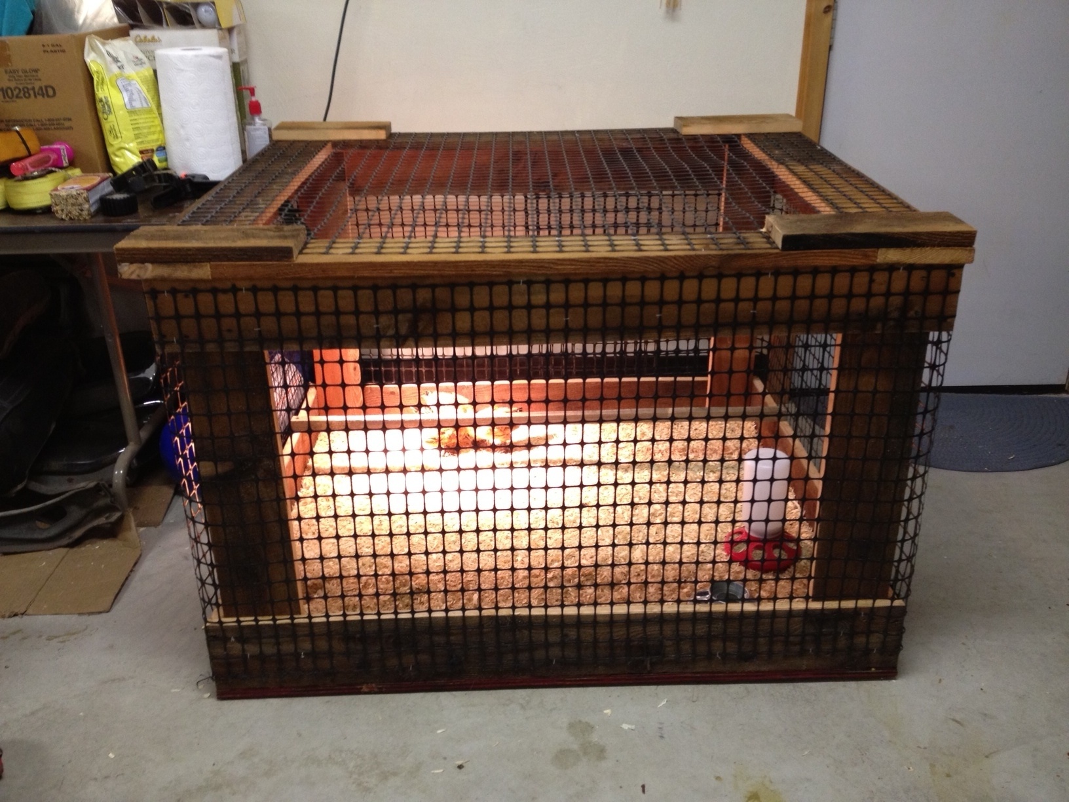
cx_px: 534
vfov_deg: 40.7
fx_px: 1081
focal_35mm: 35
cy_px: 401
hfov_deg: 52.6
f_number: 2.4
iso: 160
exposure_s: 1/20
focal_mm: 4.28
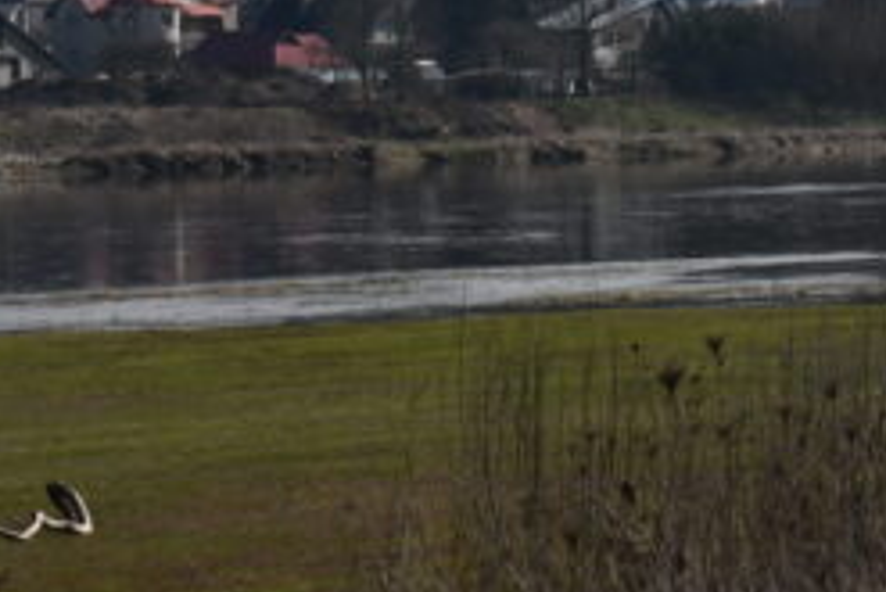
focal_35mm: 311
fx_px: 7658
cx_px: 1367
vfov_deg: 4.4
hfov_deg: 6.5
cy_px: 127
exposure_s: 1/250
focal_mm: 50
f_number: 8
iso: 110
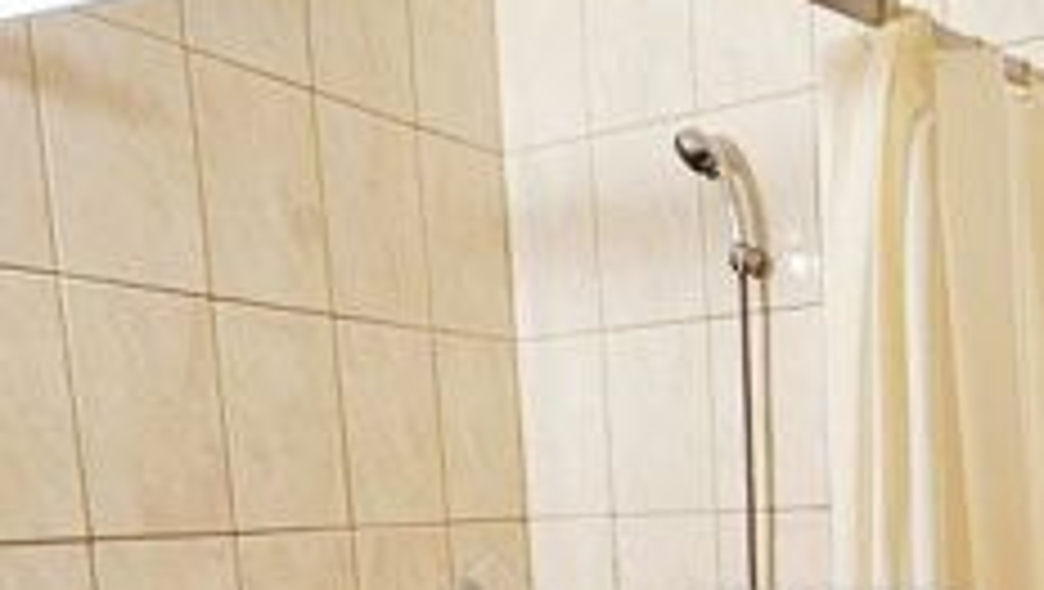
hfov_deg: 45.5
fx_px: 1191
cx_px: 794
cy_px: 721
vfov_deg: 24.9
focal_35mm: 43
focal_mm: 1.7
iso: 320
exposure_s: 1/50
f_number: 2.2
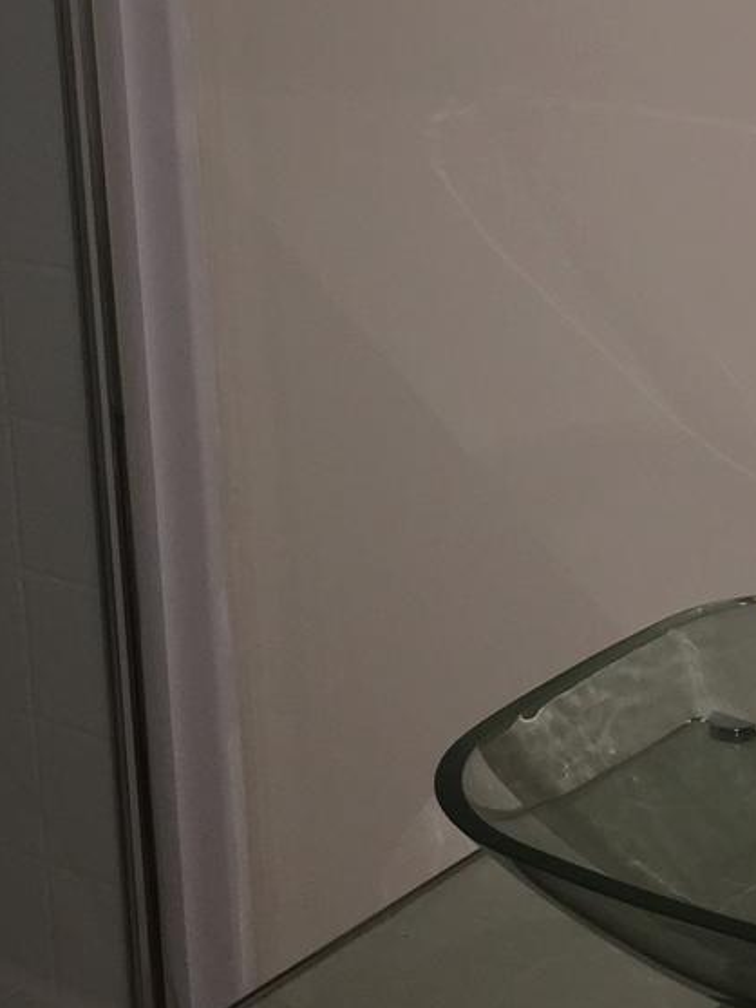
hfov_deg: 18.3
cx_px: 546
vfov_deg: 24.1
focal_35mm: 80
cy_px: 244
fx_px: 2329
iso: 64
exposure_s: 1/16
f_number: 2.2
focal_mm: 4.15
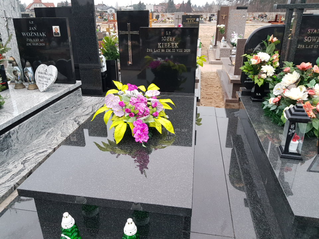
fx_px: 240
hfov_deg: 67.3
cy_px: 120
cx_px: 160
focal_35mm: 26
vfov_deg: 53.1
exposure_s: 1/26
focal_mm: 4.2
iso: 160
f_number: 1.7
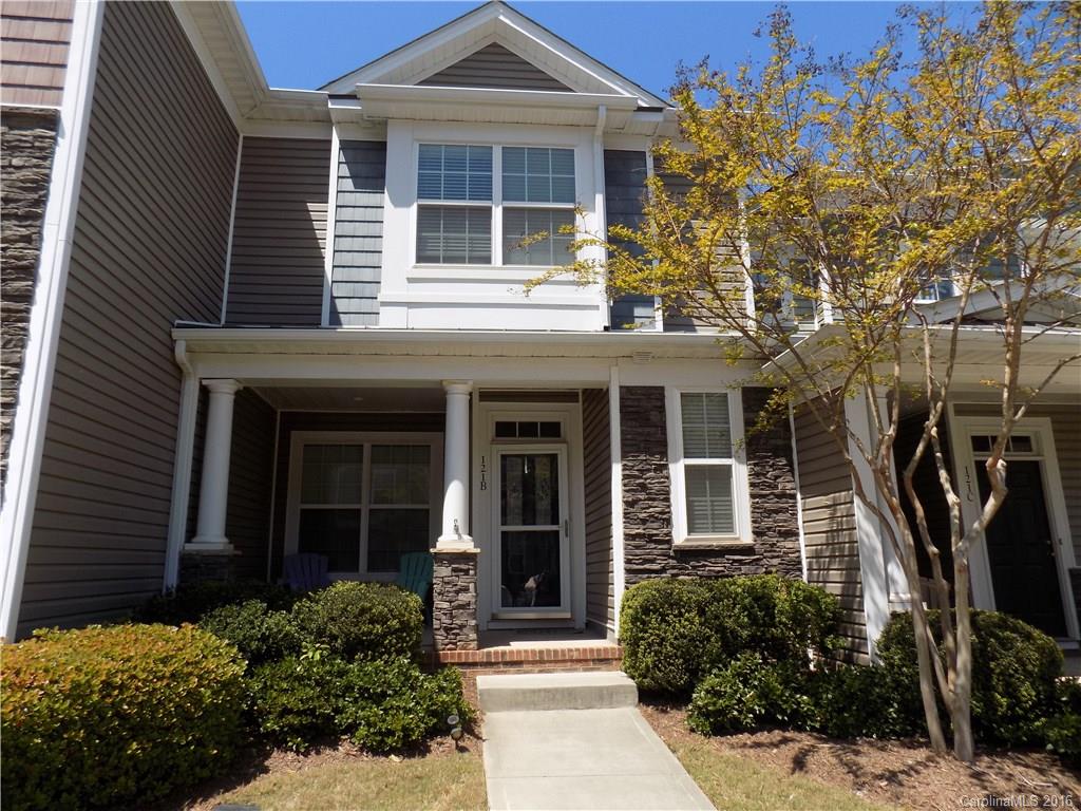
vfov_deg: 58.9
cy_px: 406
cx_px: 540
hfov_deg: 73.9
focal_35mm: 23
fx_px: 718
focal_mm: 4
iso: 80
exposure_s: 1/800
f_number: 3.1
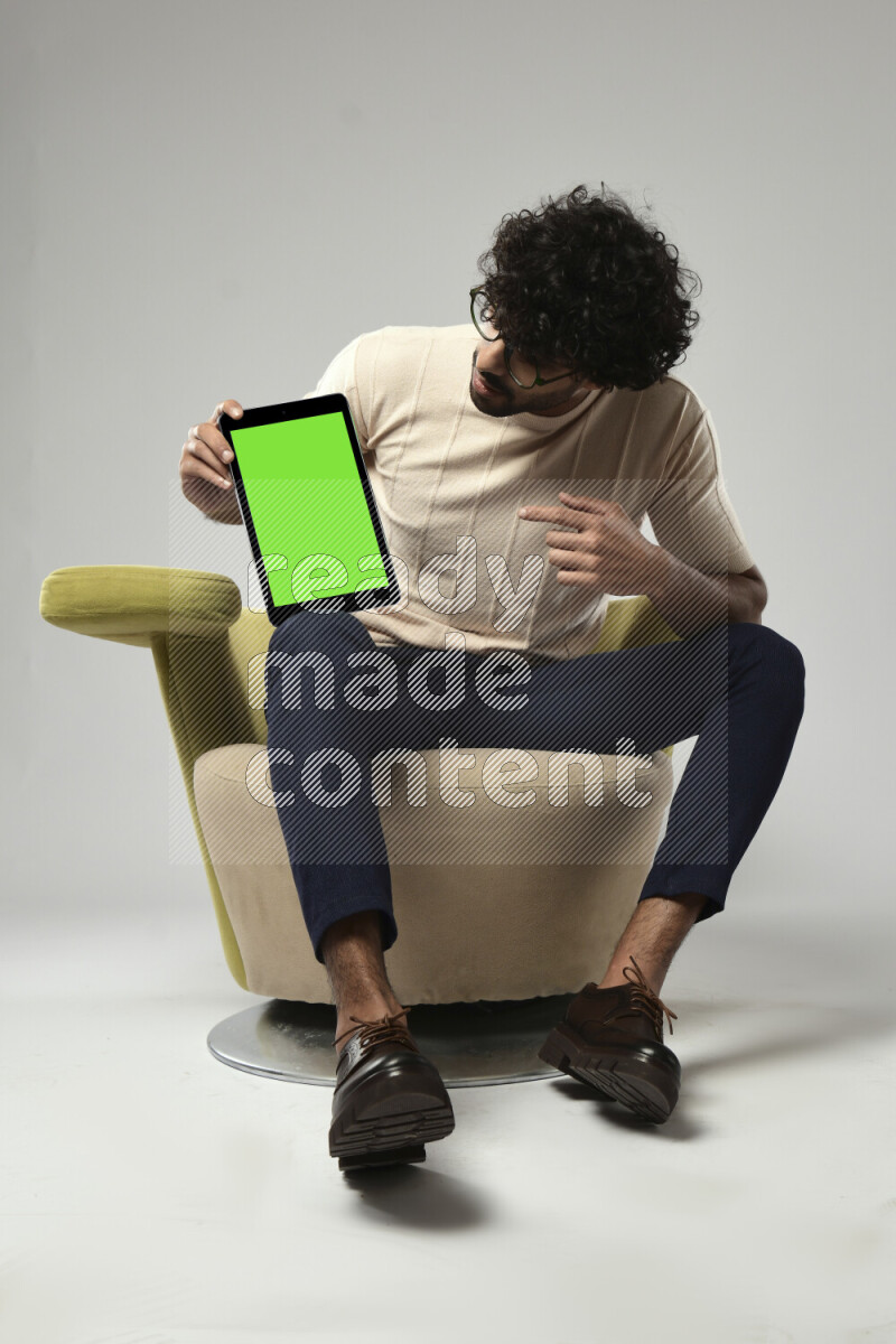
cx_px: 448
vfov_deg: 46.4
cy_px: 672
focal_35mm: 42
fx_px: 1568
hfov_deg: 31.9
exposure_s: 1/125
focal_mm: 42
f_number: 5.6
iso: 400
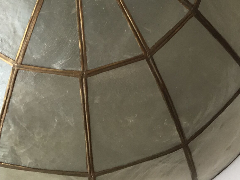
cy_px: -38
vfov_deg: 16.3
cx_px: 77
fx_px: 603
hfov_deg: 22.4
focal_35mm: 87
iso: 32
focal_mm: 3.3
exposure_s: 1/50
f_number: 2.4
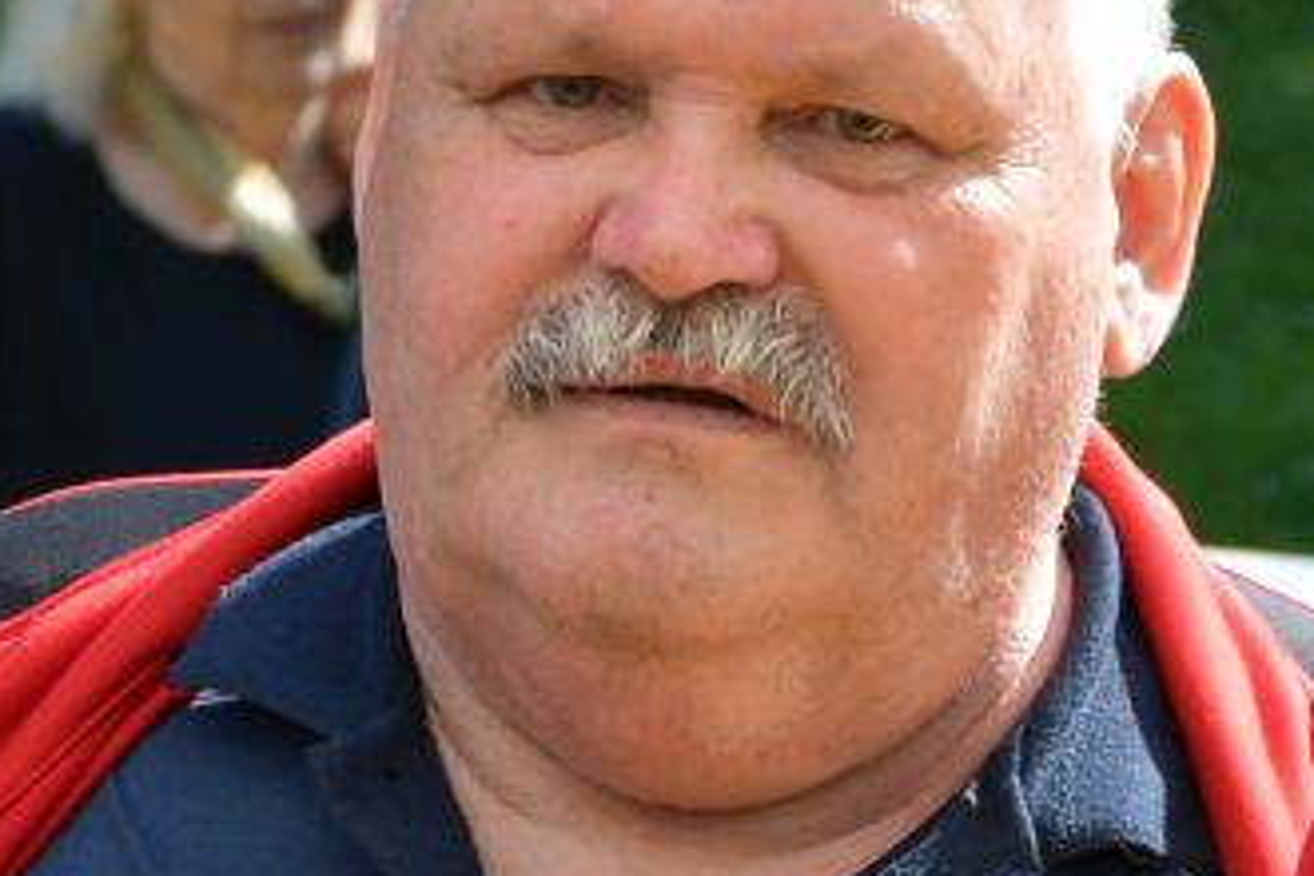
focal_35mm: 340
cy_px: 1298
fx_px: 12409
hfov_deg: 6.0
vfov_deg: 4.0
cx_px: -36
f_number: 7.1
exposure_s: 1/250
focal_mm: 52
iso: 200
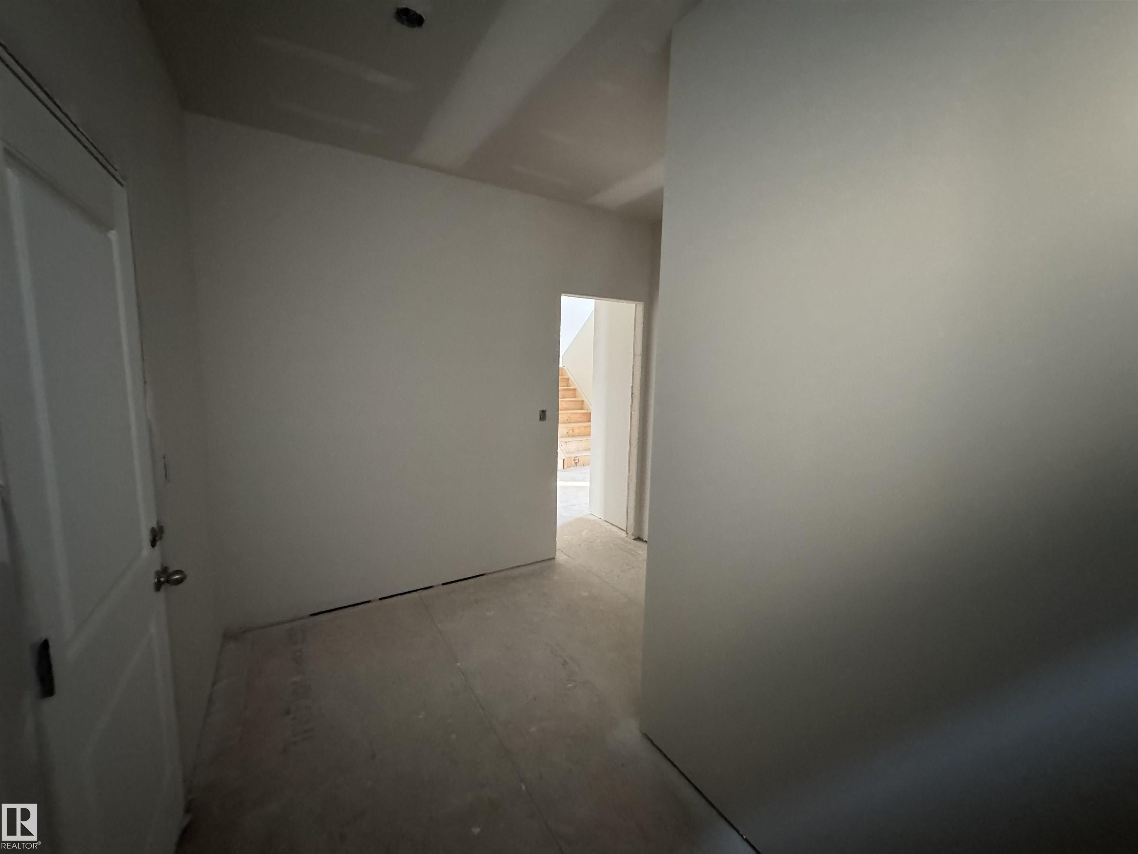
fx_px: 460
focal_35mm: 14
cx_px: 569
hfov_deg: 102.1
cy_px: 427
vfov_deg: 85.7
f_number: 2.2
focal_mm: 2.22
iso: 1250
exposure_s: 1/49
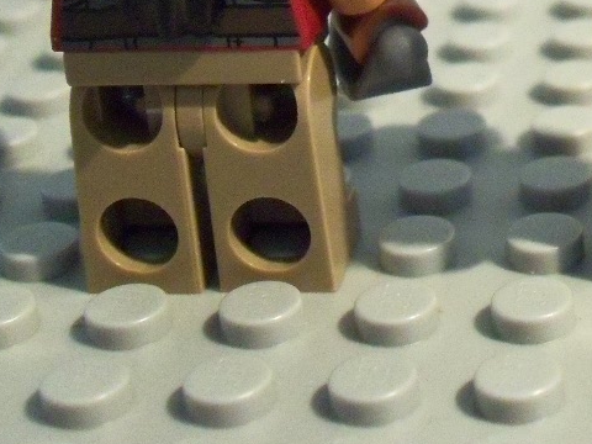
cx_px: 724
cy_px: -133
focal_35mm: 112
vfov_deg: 12.8
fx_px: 1915
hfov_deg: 16.8
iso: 400
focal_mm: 7.1
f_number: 3.2
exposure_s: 1/30
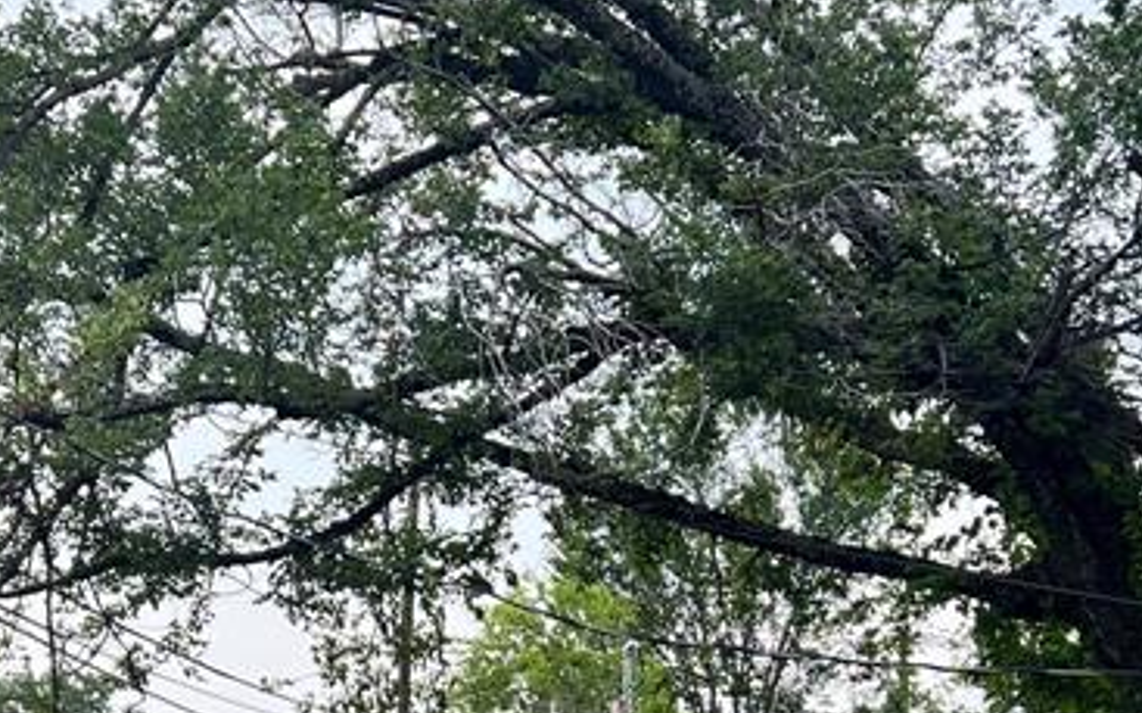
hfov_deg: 26.7
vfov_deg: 15.4
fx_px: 2395
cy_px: 1112
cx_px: 414
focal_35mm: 77
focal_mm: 5.7
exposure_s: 1/974
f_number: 1.5
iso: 50
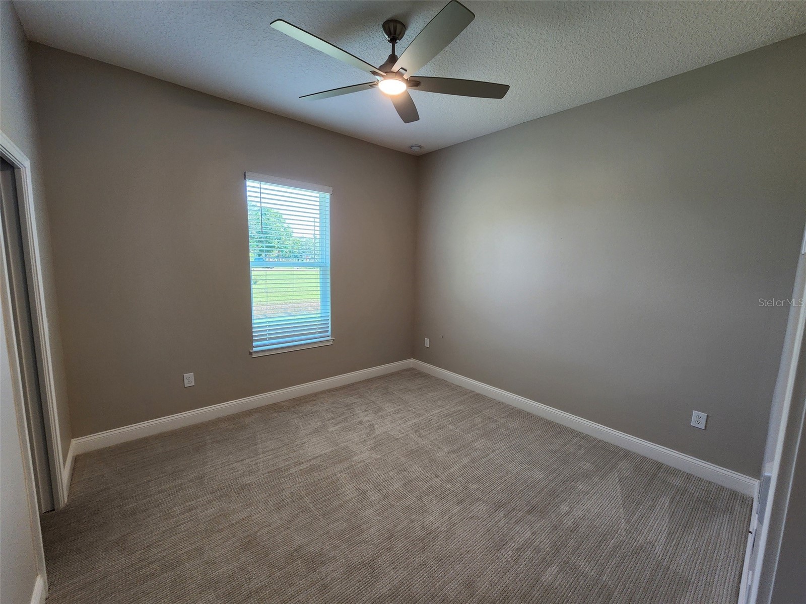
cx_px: 403
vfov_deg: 89.9
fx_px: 303
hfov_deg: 106.2
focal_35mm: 13
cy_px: 302
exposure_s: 1/60
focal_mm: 2.2
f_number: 2.2
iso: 125
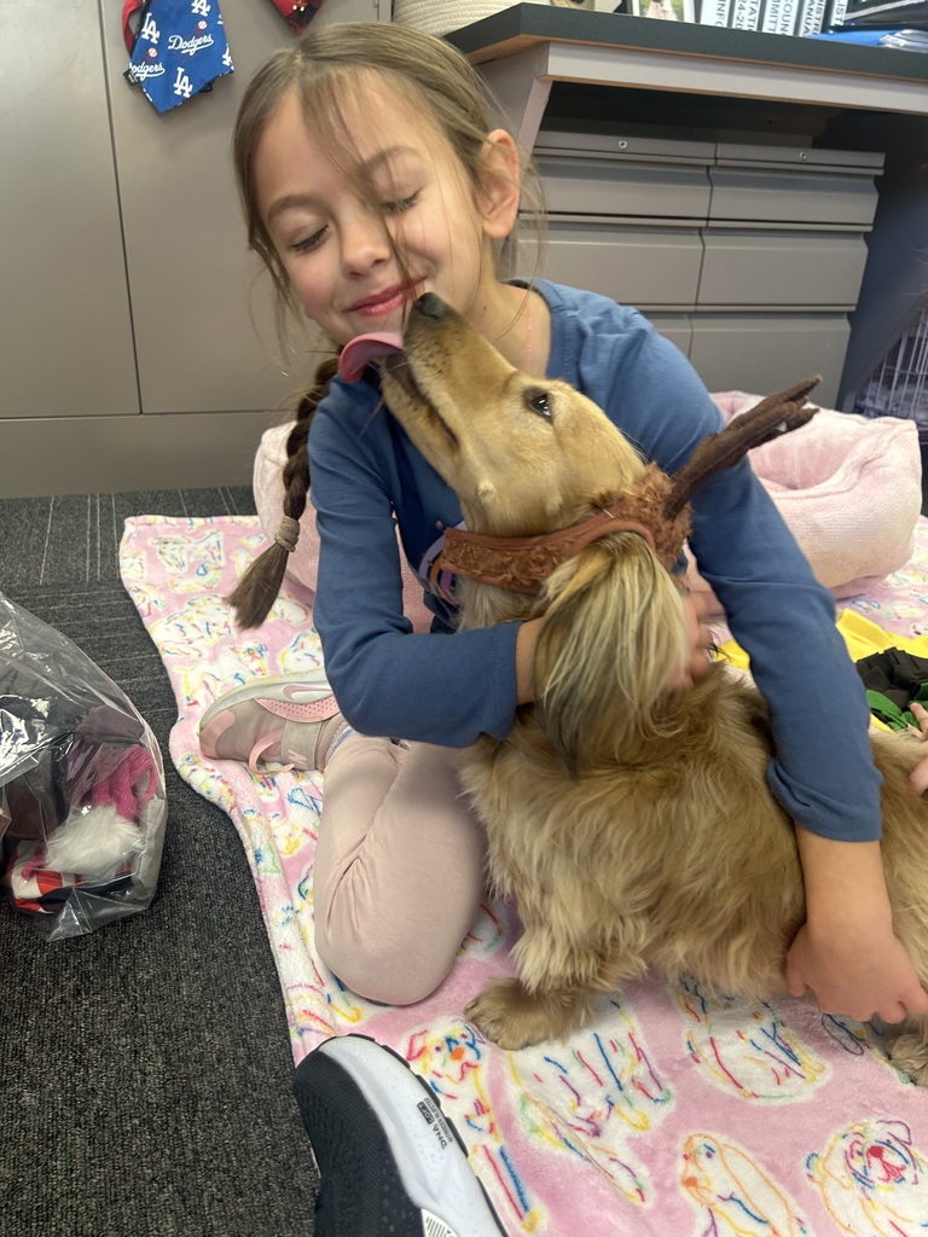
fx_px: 929
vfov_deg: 67.3
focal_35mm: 26
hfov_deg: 53.1
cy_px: 618
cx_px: 464
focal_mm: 5.7
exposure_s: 1/60
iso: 80
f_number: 1.5
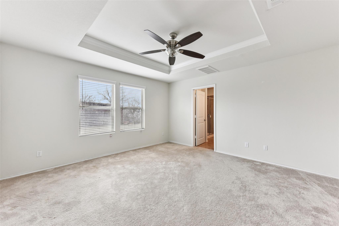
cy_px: 113
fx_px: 132
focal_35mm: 14
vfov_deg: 81.2
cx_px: 170
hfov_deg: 104.3
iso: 400
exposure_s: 1/60
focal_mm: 14
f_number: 8
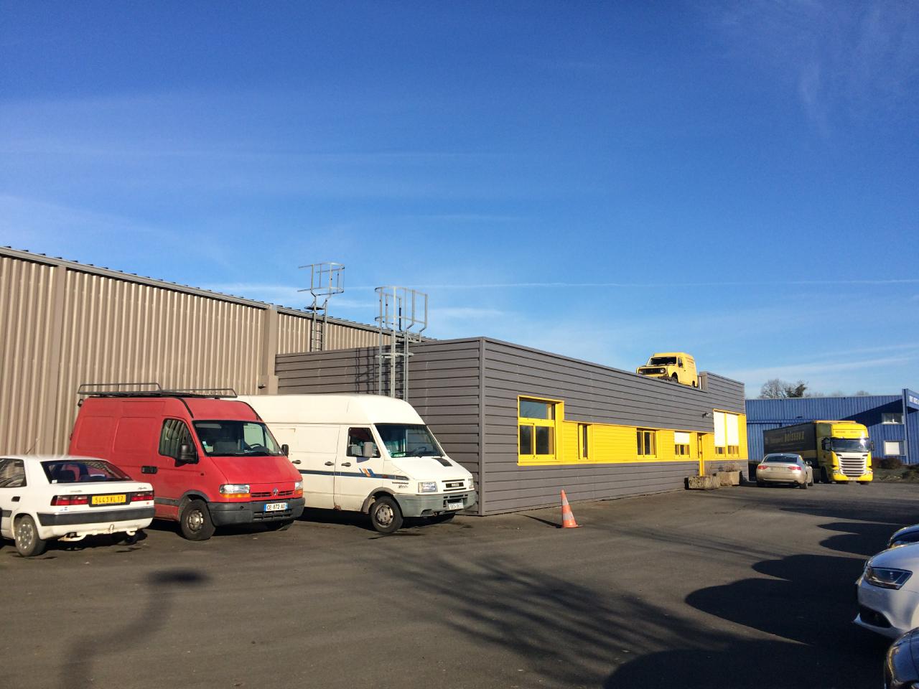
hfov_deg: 61.7
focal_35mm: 29
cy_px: 344
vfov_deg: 48.2
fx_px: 770
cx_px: 460
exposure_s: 1/2283
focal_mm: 4.15
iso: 32
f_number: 2.2
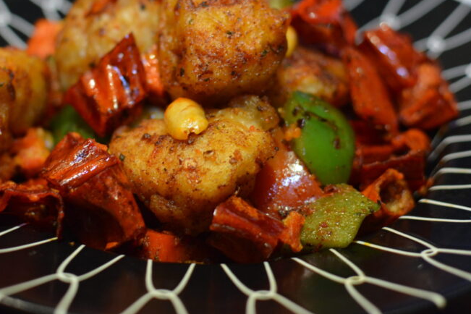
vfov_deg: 18.7
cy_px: 98
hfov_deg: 27.7
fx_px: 951
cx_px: 181
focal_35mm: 73
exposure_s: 1/30
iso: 1400
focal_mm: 35
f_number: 2.8
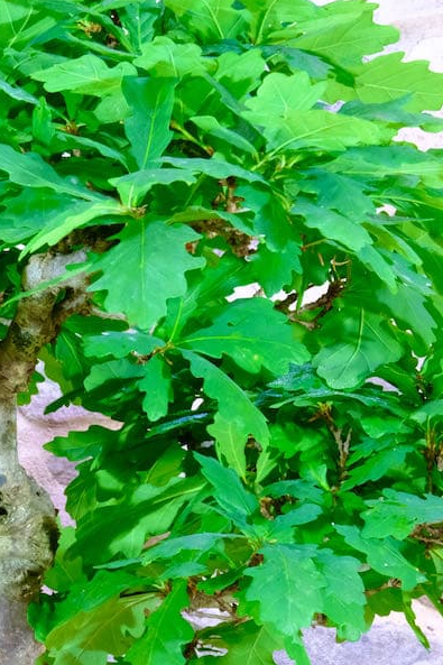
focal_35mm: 149
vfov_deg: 13.6
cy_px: 684
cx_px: -11
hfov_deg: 9.1
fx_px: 2752
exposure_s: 1/15
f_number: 16
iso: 3200
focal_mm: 46.3
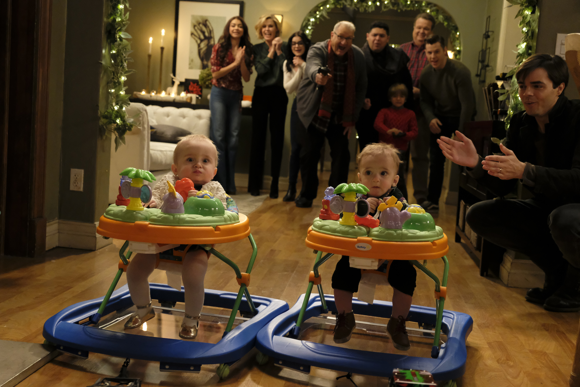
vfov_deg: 29.9
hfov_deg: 43.6
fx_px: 725
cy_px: 194
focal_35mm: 45
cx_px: 290
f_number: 3.2
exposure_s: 1/100
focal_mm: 30.2
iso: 8000
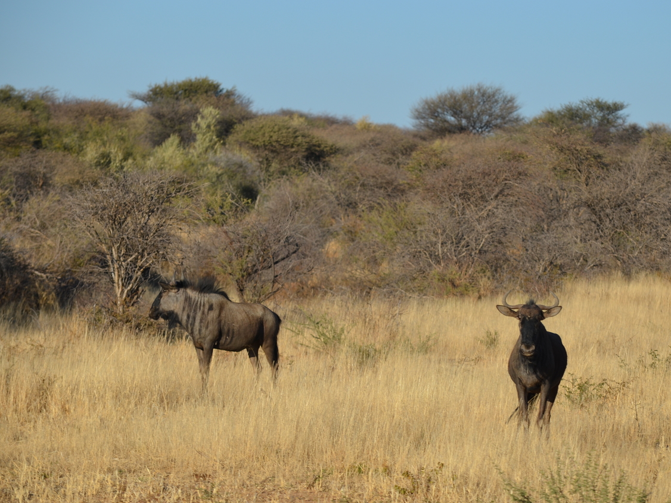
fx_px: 4916
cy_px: 252
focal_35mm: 254
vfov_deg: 5.9
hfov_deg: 7.8
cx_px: 377
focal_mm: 155
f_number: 7.1
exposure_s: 1/800
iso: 200
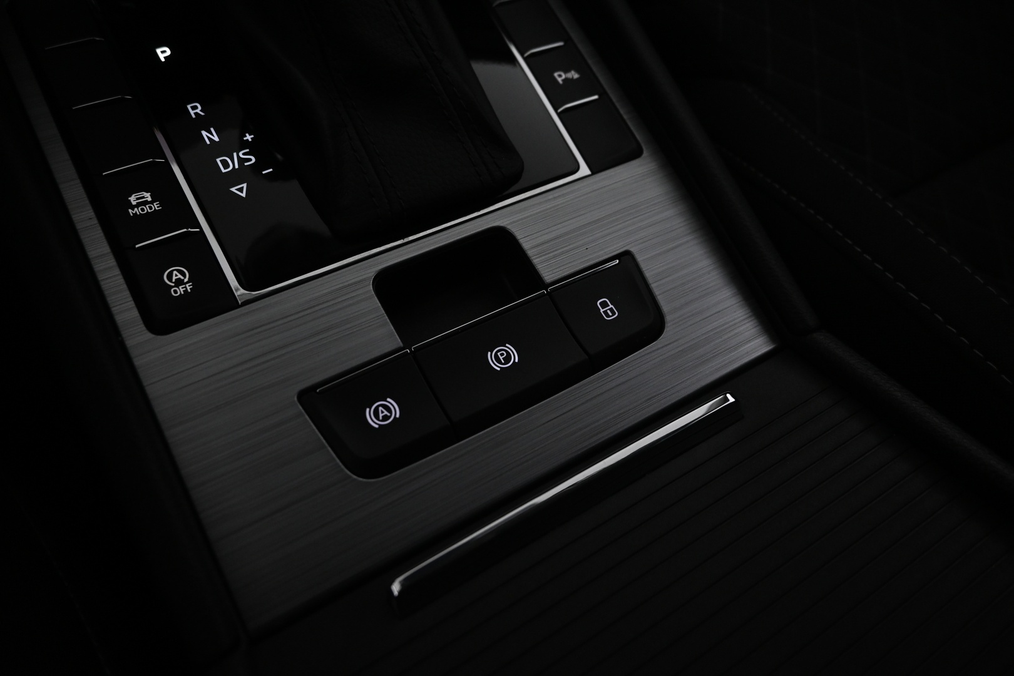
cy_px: 338
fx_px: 676
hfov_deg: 73.7
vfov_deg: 53.1
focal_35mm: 24
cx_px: 507
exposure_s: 1/60
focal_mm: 16
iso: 1600
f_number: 4
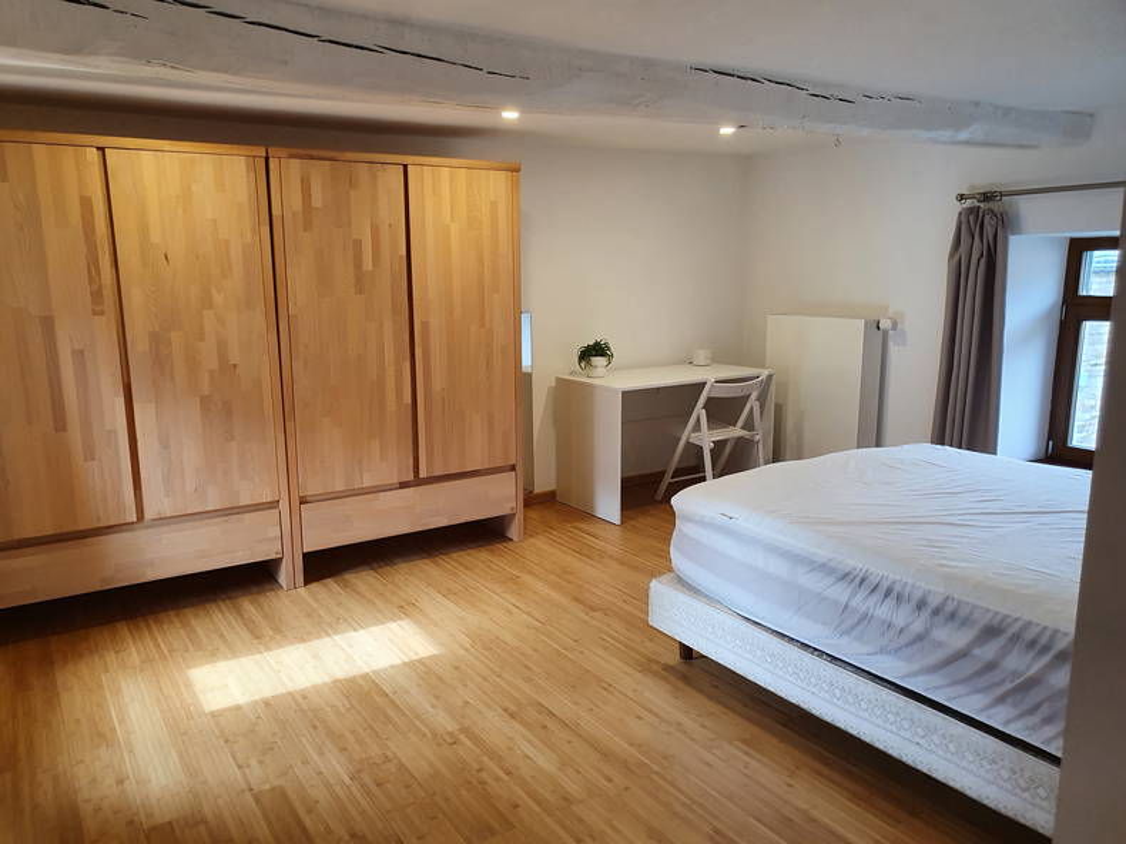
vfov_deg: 53.0
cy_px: 422
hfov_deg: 67.3
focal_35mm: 26
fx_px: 845
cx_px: 563
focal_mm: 4.32
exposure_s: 1/100
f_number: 2.4
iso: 200
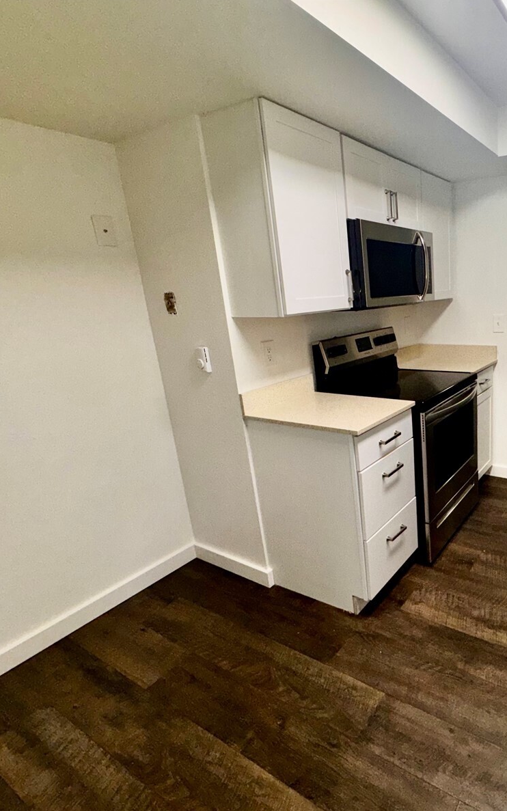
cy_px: 409
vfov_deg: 85.1
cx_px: 415
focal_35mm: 20
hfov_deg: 55.0
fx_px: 442
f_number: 2.2
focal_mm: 2.22
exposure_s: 1/120
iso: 80
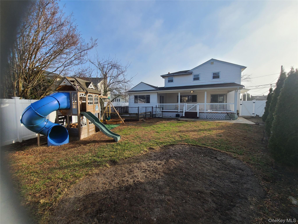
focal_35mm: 13
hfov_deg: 106.2
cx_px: 149
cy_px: 112
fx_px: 112
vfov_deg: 89.9
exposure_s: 1/1228
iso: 50
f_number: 2.2
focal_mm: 2.2
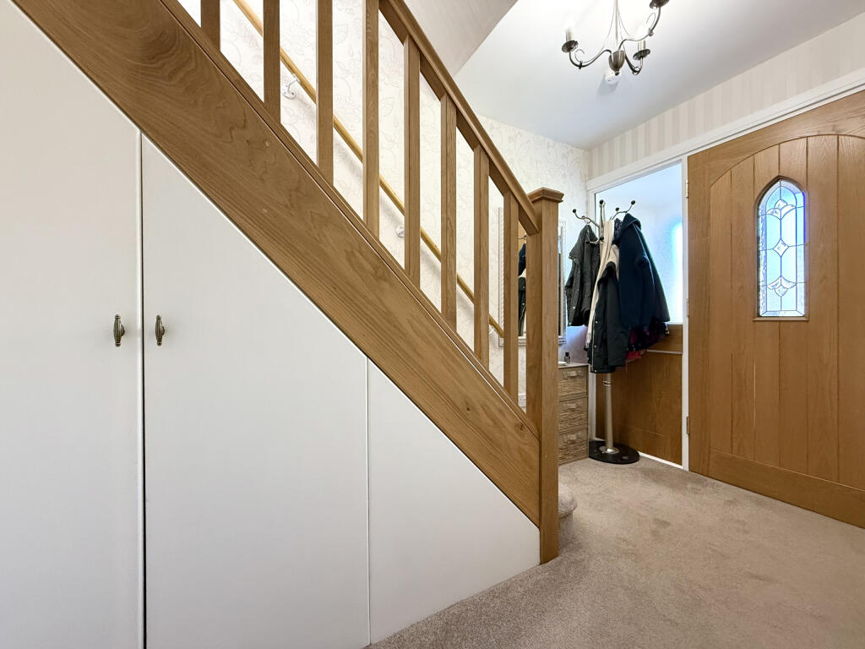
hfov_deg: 102.1
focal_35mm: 14
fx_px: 350
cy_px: 324
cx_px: 432
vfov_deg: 85.7
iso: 400
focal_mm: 2.22
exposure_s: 1/50
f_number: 2.2
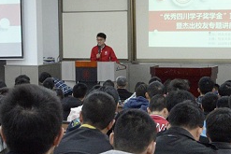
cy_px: 75
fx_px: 770
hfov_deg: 16.5
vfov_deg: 11.4
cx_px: -22
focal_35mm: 120
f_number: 11
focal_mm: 29
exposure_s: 1/160
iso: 6400
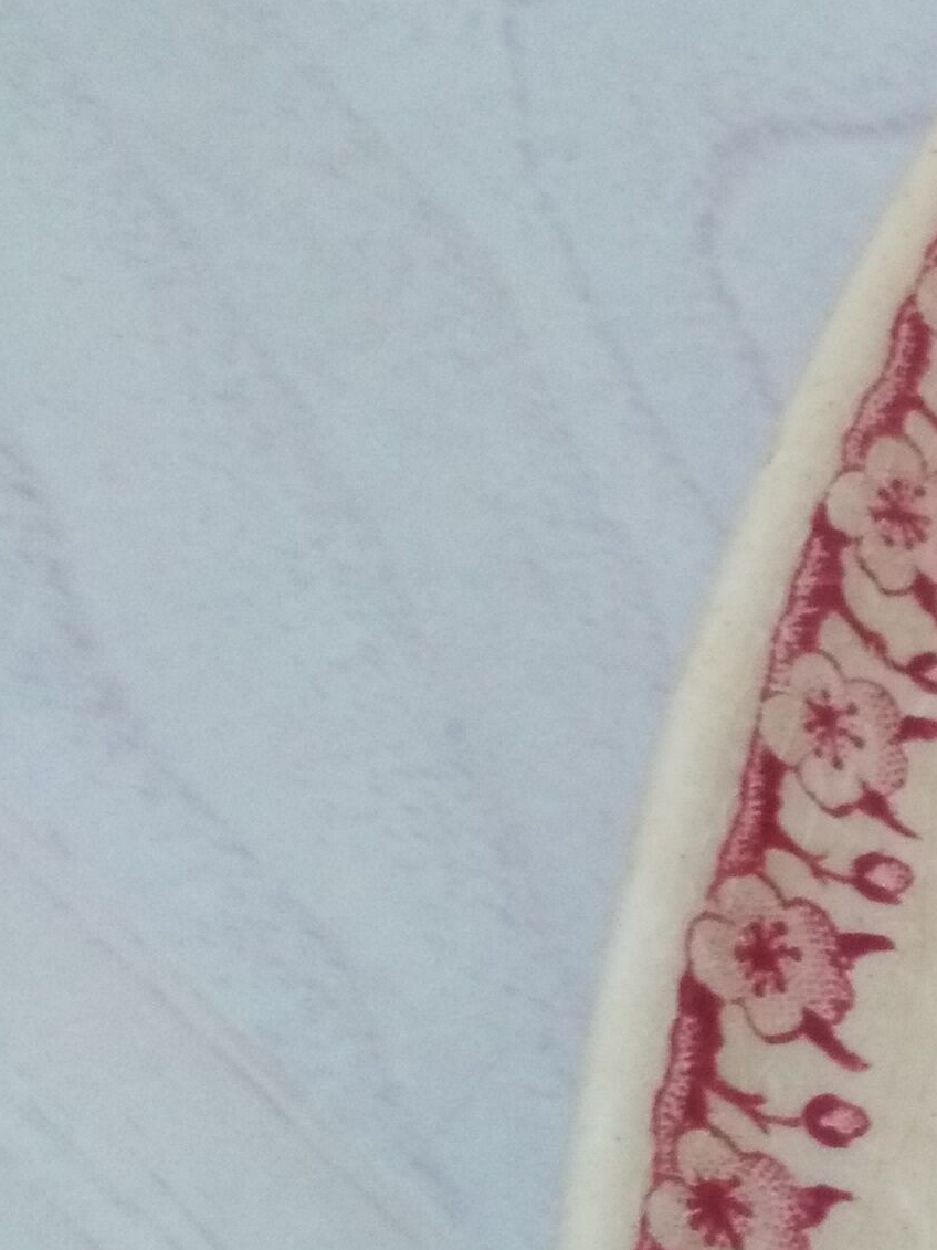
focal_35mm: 103
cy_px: 842
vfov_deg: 19.0
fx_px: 3718
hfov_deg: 13.0
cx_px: 1708
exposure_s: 1/30
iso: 220
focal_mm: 2.96
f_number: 2
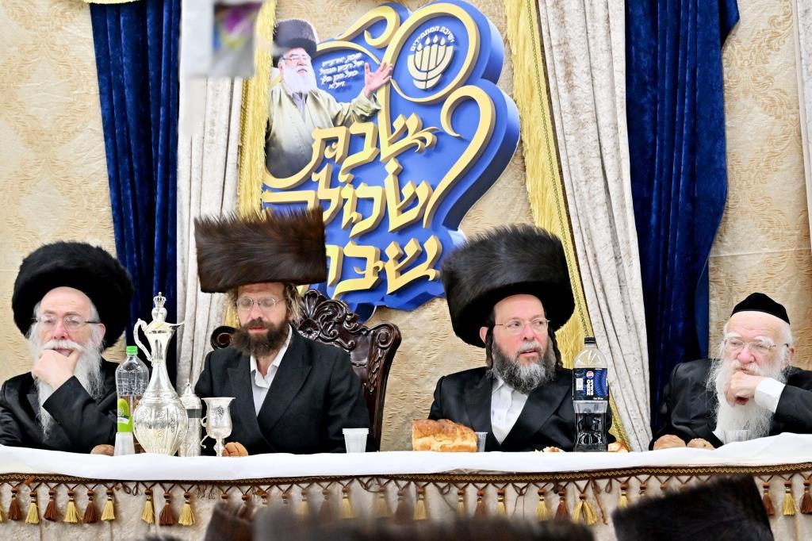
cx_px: 406
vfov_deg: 7.6
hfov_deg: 11.4
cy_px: 270
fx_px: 4058
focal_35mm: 180
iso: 800
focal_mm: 120
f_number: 4
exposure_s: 1/320
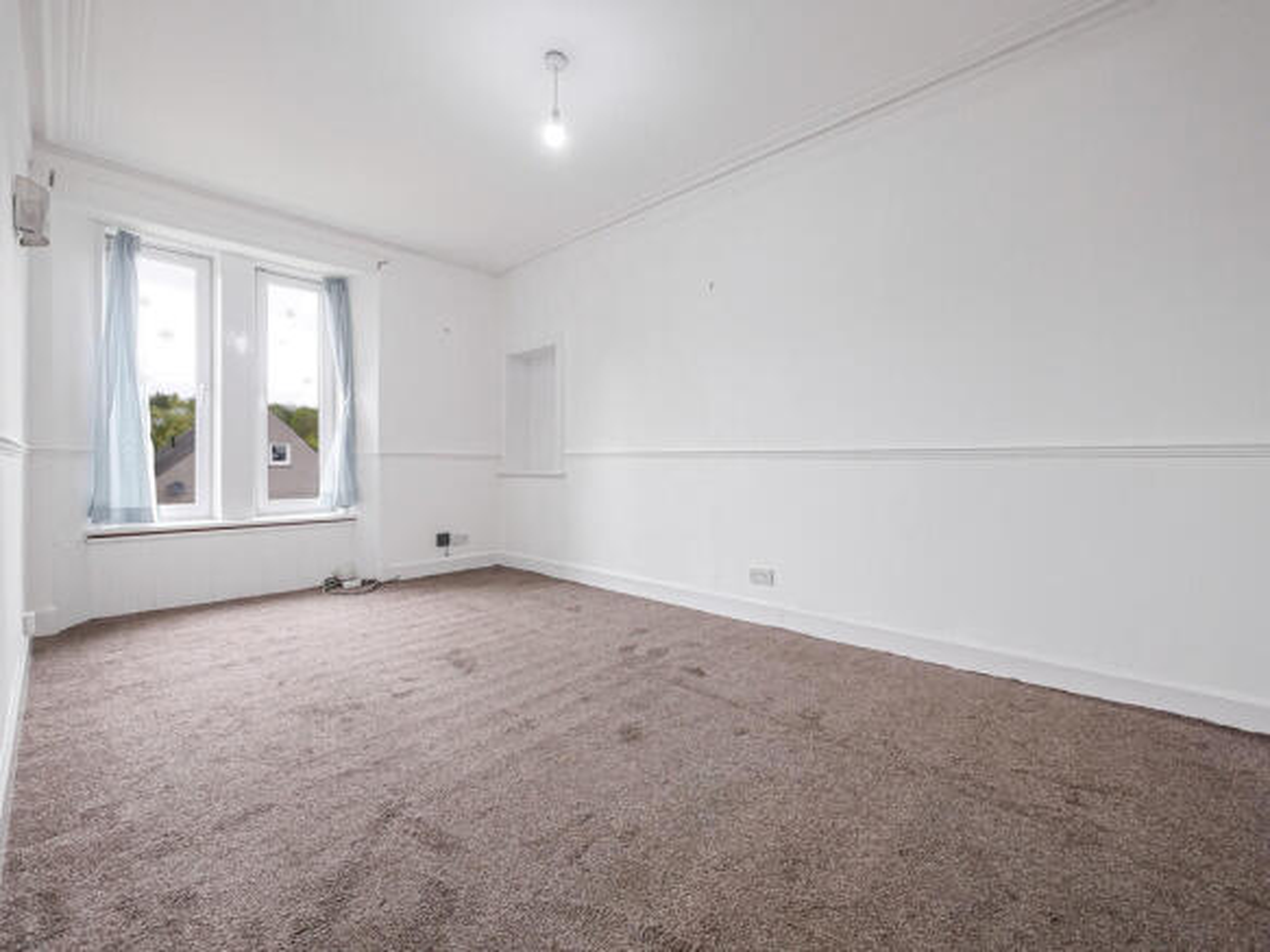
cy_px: 476
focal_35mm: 14
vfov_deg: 85.7
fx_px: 514
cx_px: 635
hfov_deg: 102.1
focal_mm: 7
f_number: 4
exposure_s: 1/60
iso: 1000
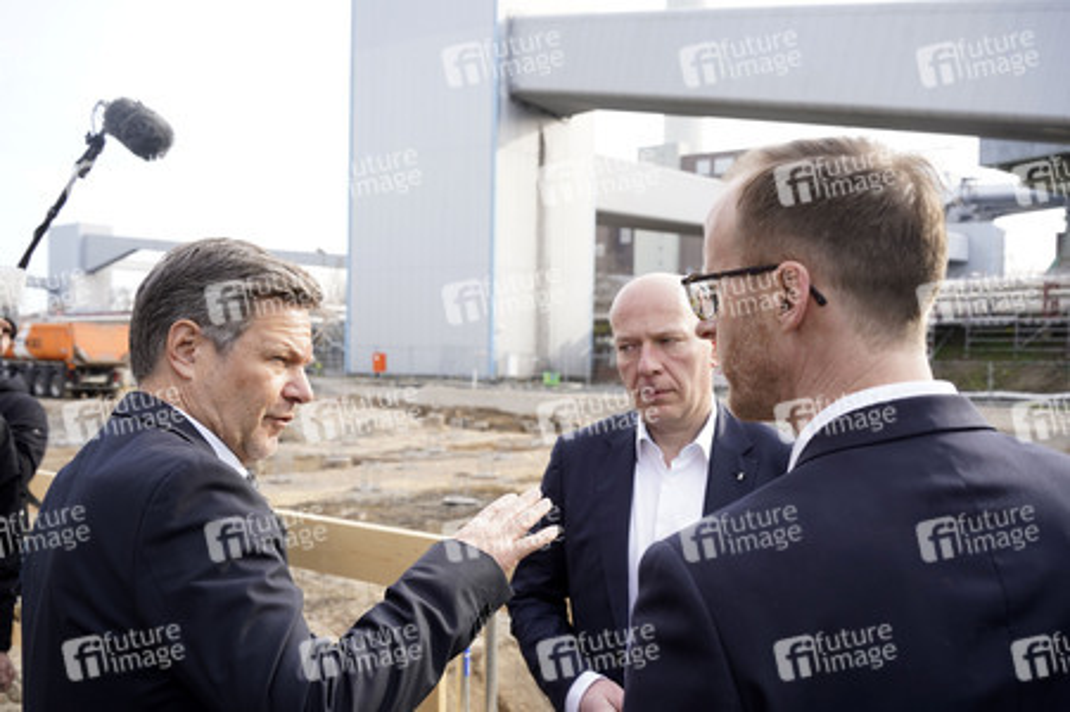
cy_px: 356
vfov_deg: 38.8
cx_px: 535
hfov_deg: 55.8
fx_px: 1010
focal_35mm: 34
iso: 320
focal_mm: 34
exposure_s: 1/200
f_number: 6.3
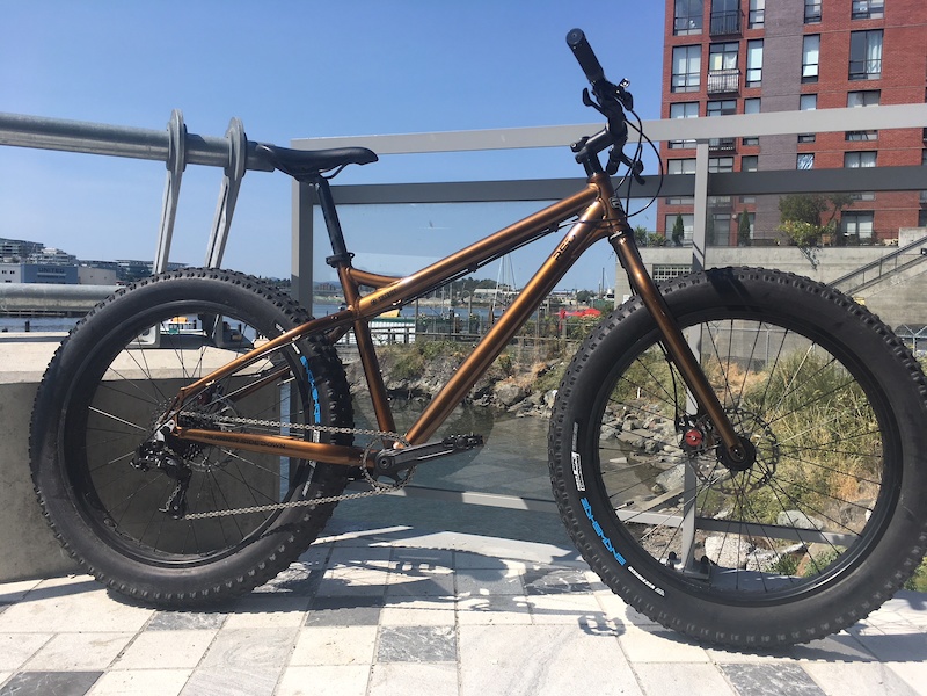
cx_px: 464
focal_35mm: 29
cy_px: 348
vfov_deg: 48.2
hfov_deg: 61.7
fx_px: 777
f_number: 2.2
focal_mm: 4.15
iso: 25
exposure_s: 1/1637
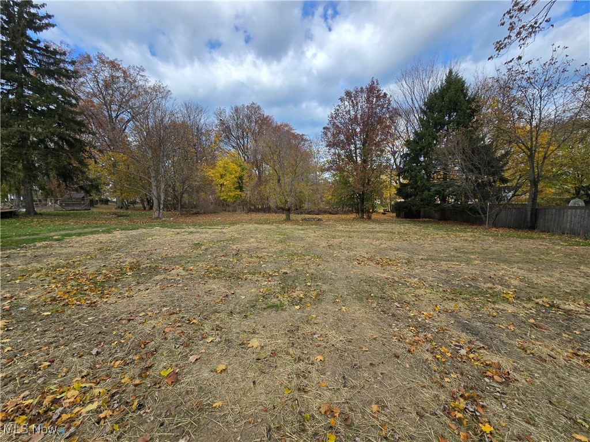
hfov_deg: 106.2
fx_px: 222
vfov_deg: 89.9
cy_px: 221
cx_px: 295
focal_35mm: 13
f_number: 2.2
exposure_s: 1/1242
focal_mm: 2.2
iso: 50
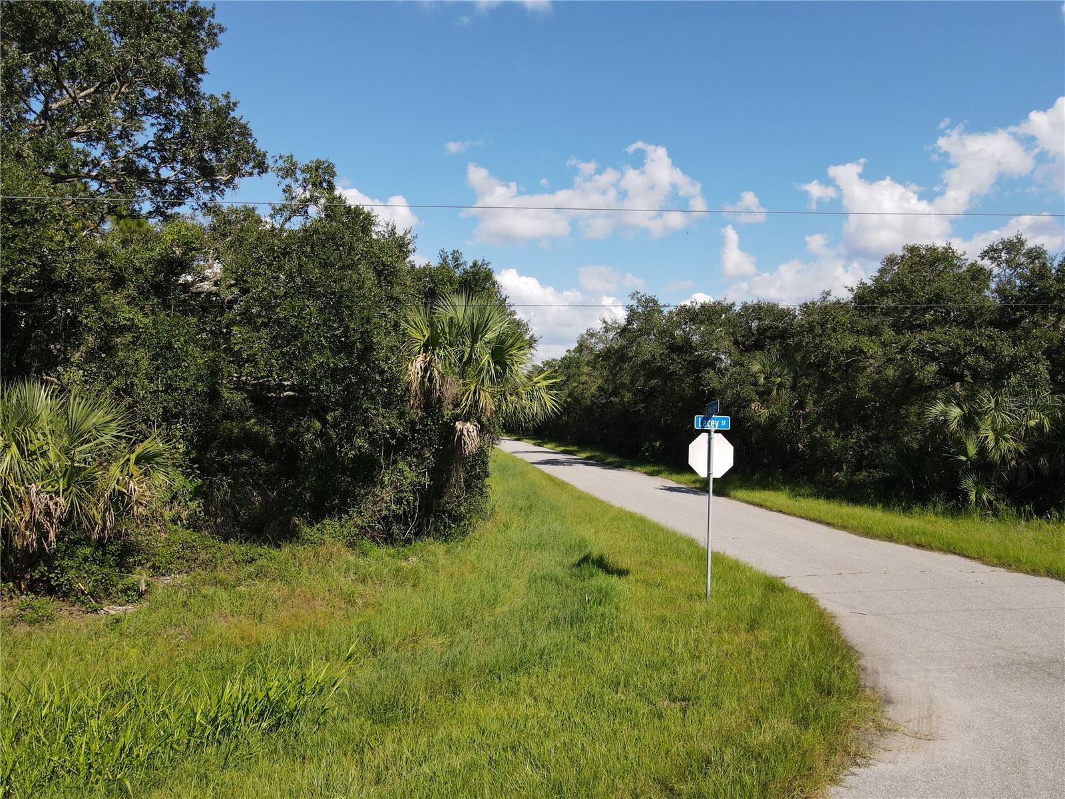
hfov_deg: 71.6
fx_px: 738
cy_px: 400
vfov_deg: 56.8
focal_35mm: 24
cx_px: 532
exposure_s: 1/640
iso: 110
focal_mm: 4.5
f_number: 2.8
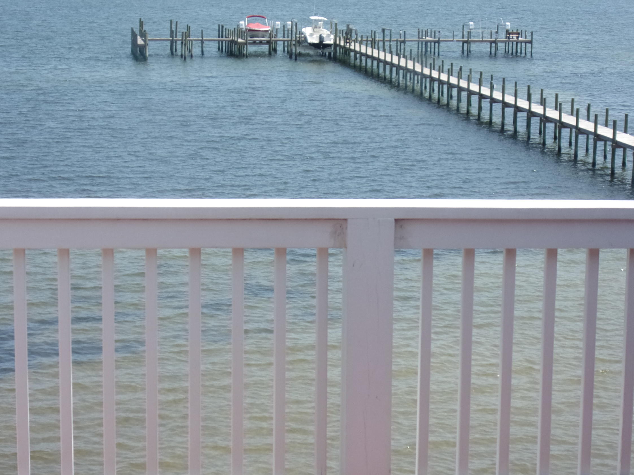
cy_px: 259
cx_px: 326
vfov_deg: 16.8
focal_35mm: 88
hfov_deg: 22.3
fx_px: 1612
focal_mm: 13.6
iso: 80
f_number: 4.7
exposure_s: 1/200
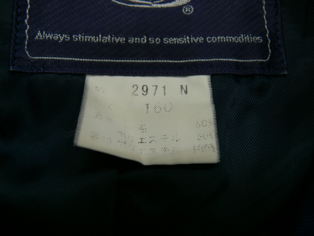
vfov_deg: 40.7
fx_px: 317
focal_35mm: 35
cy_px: 118
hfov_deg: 52.6
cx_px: 157
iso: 80
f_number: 2.8
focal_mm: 7.4
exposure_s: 1/30
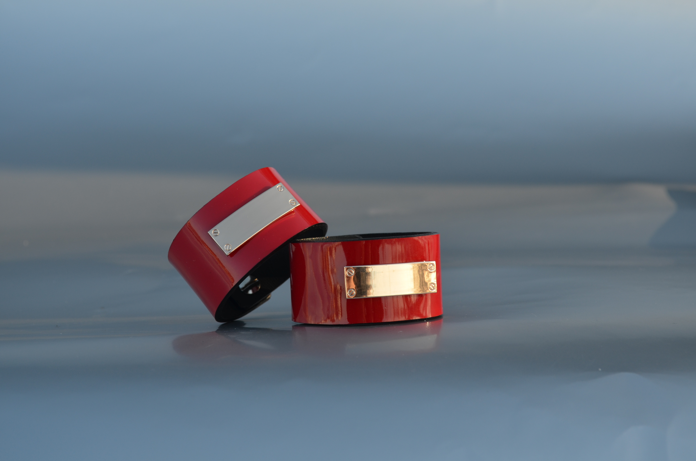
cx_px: 348
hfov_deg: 30.6
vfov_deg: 20.5
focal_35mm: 66
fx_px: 1273
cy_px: 230
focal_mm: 44
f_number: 7.1
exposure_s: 1/200
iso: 200
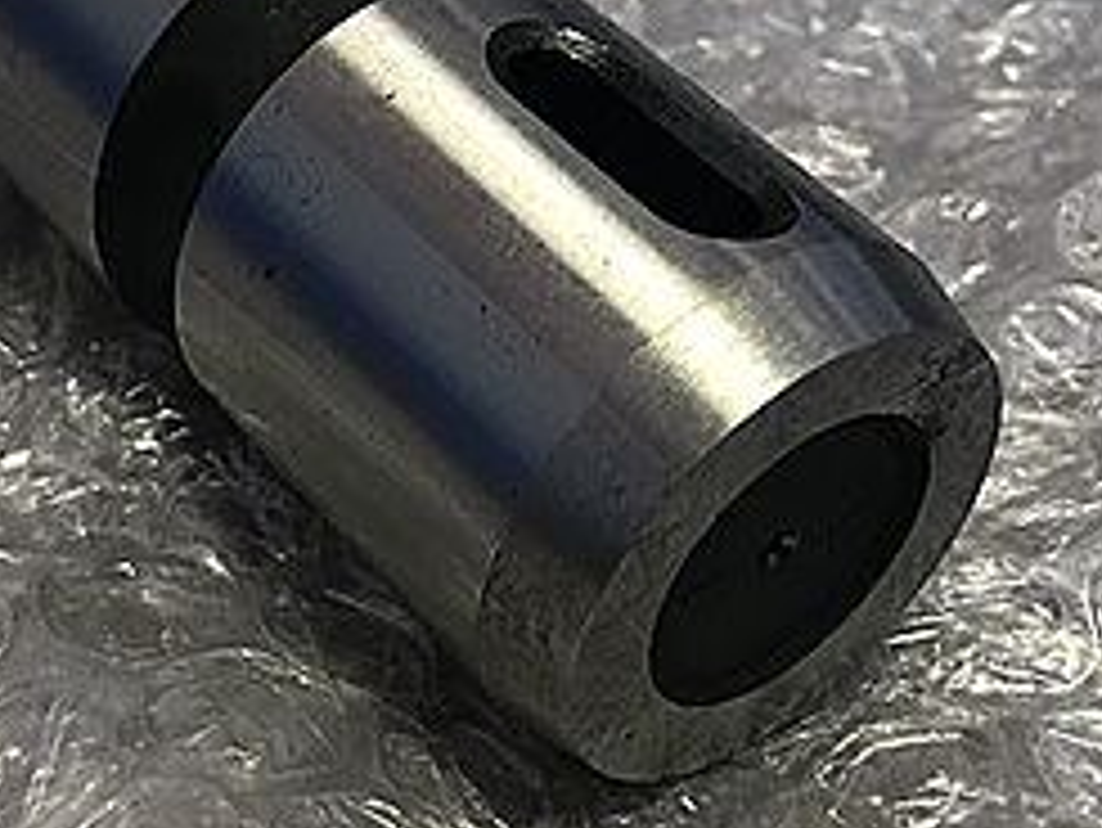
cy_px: 374
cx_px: 409
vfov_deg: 20.2
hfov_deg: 26.6
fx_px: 2325
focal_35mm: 73
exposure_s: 1/50
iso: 25
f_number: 1.8
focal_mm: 3.99
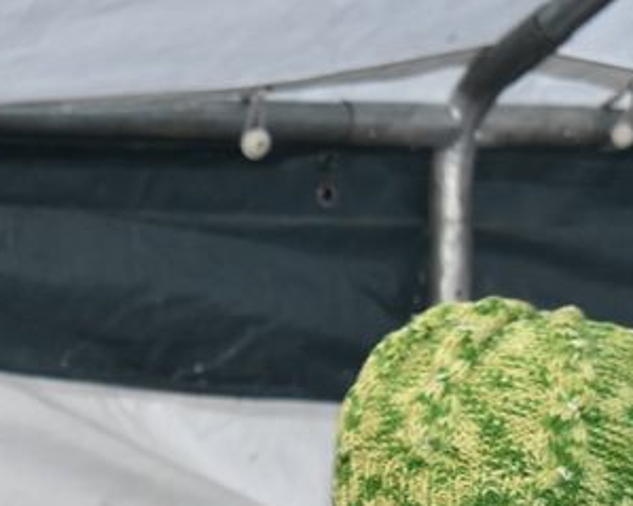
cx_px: -131
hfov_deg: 7.9
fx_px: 4514
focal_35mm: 241
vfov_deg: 6.4
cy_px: 649
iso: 900
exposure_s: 1/80
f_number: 5.6
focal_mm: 50
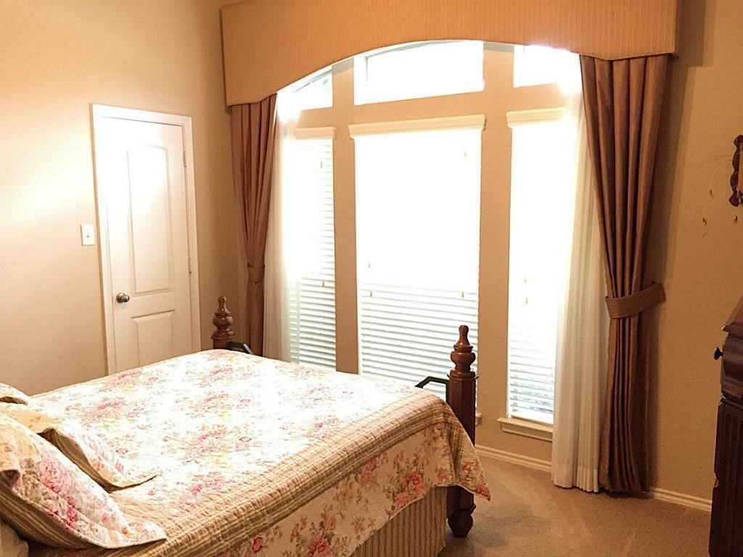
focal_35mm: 29
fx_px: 622
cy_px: 278
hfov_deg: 61.7
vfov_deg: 48.2
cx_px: 372
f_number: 2.2
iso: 200
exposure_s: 1/30
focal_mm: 4.15
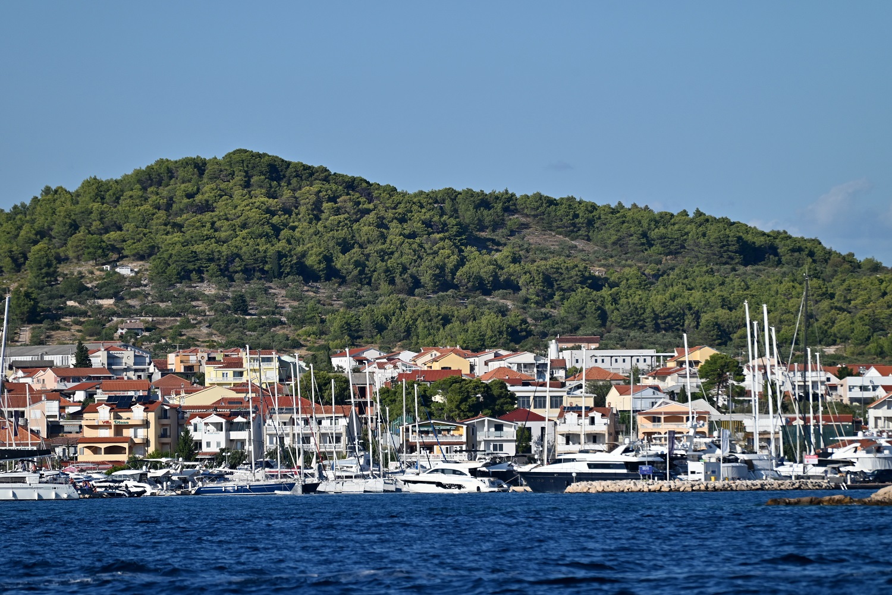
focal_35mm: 300
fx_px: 7435
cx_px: 446
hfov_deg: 6.9
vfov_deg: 4.6
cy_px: 298
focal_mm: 300
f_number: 5.6
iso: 250
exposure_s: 1/2500
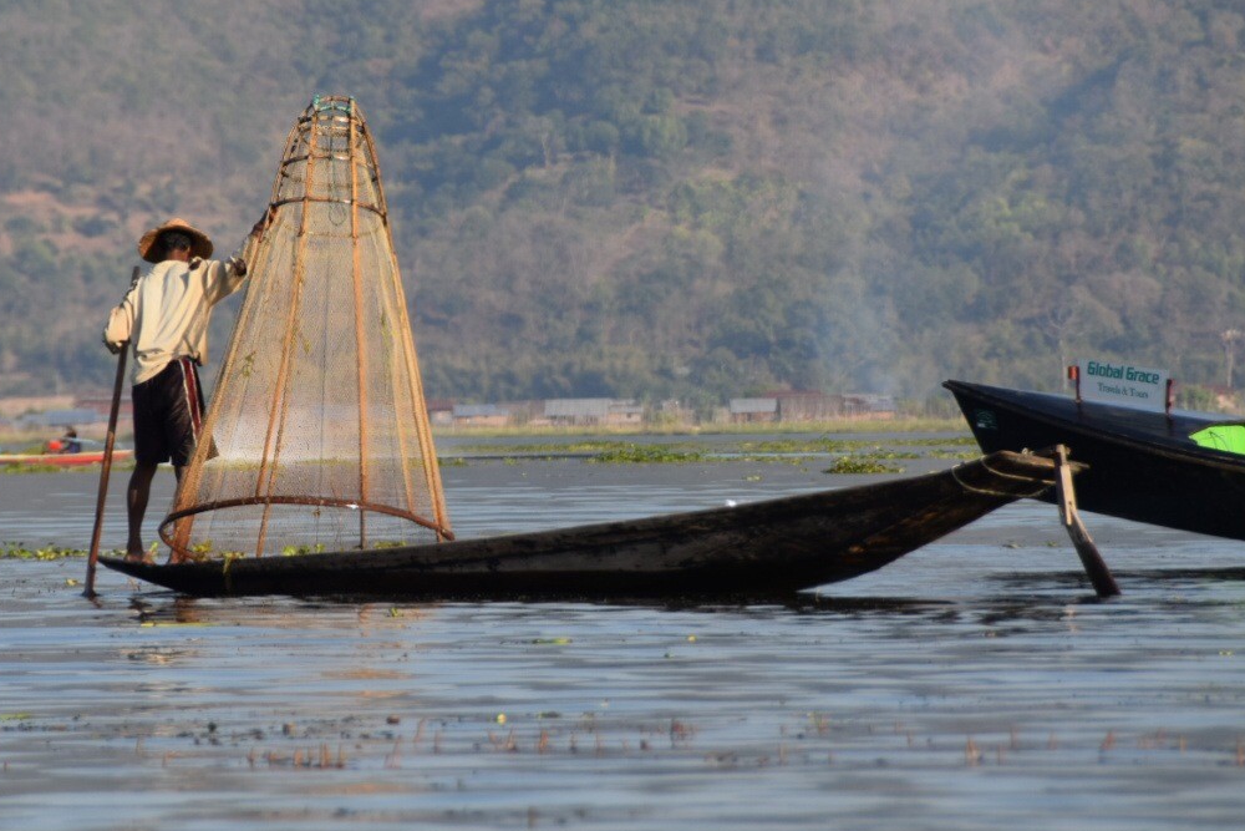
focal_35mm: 486
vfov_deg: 2.8
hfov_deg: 4.2
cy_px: 304
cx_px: 512
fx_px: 16809
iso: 200
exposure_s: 1/640
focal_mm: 200
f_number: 6.3
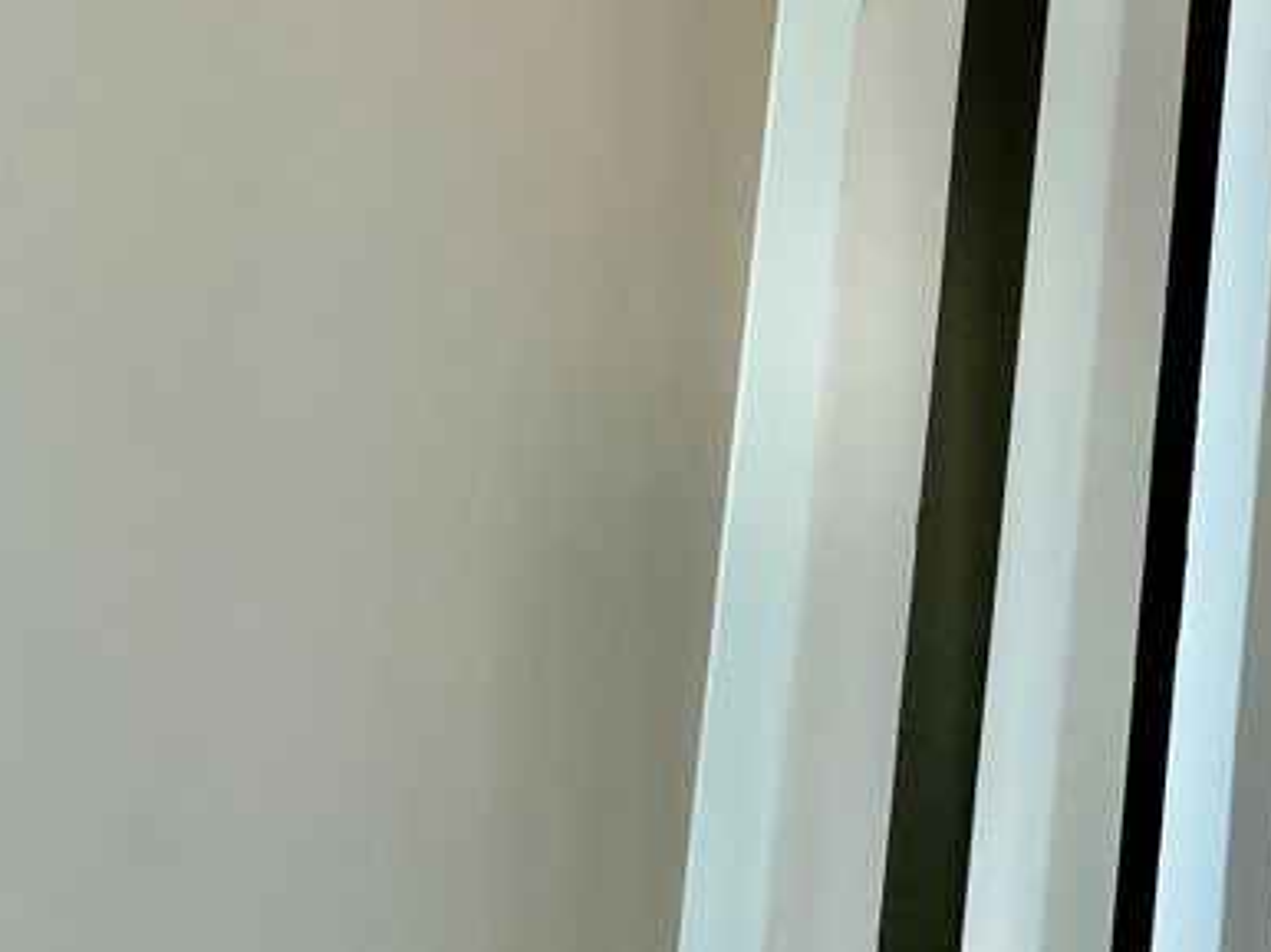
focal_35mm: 77
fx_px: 2825
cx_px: 1498
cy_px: 23
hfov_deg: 23.3
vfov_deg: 18.7
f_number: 1.8
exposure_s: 1/30
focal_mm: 3
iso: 250
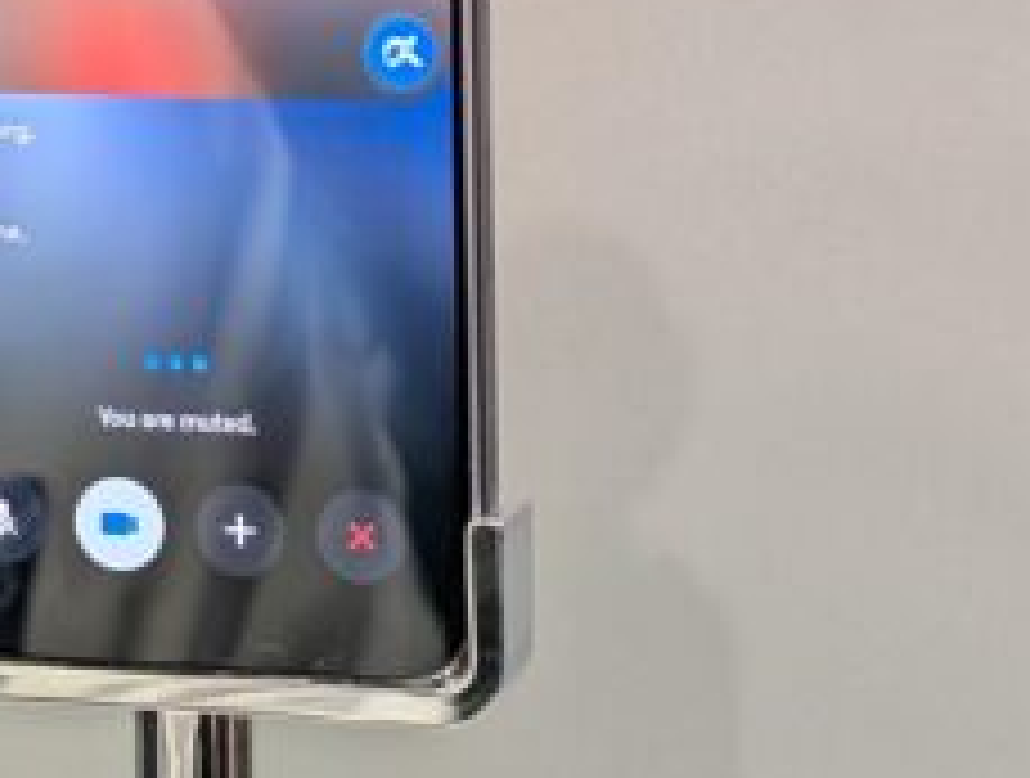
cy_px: -58
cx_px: 36
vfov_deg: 9.0
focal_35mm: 164
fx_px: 4893
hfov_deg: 11.9
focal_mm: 6.9
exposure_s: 1/66.2
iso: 577
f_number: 1.68
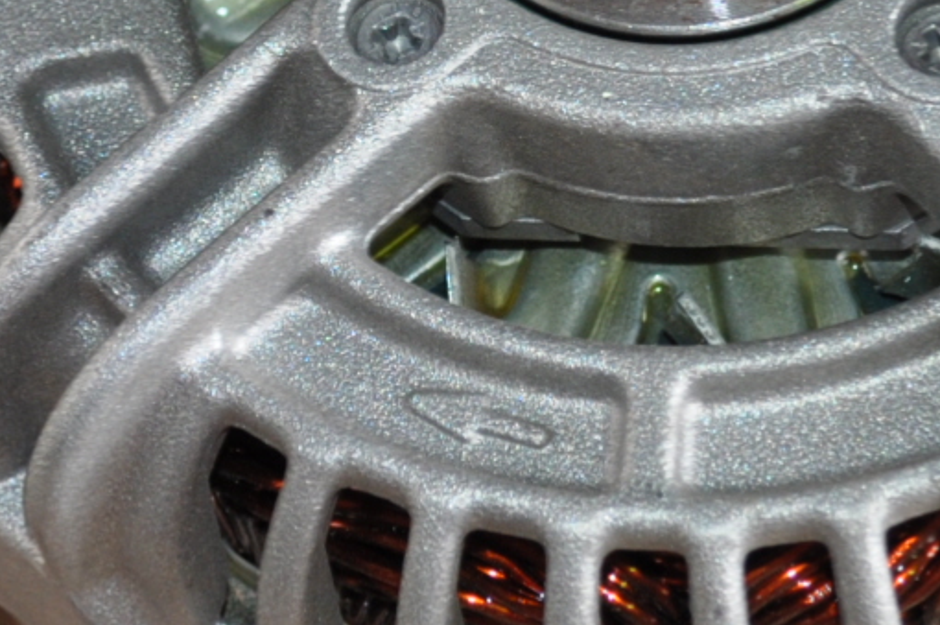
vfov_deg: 7.2
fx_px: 4930
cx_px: 420
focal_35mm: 189
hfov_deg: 10.9
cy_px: 124
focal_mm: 30
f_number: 4.5
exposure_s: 1/30
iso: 450
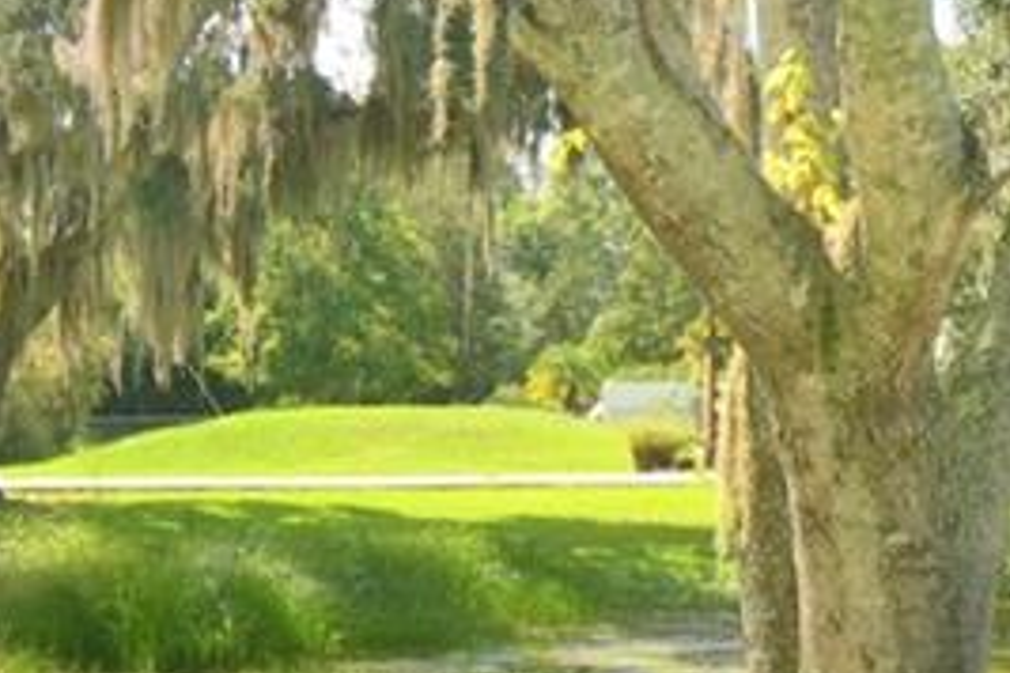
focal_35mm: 90
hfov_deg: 22.4
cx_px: 779
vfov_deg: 15.2
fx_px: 2525
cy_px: 234
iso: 100
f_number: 9
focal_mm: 10
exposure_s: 1/250
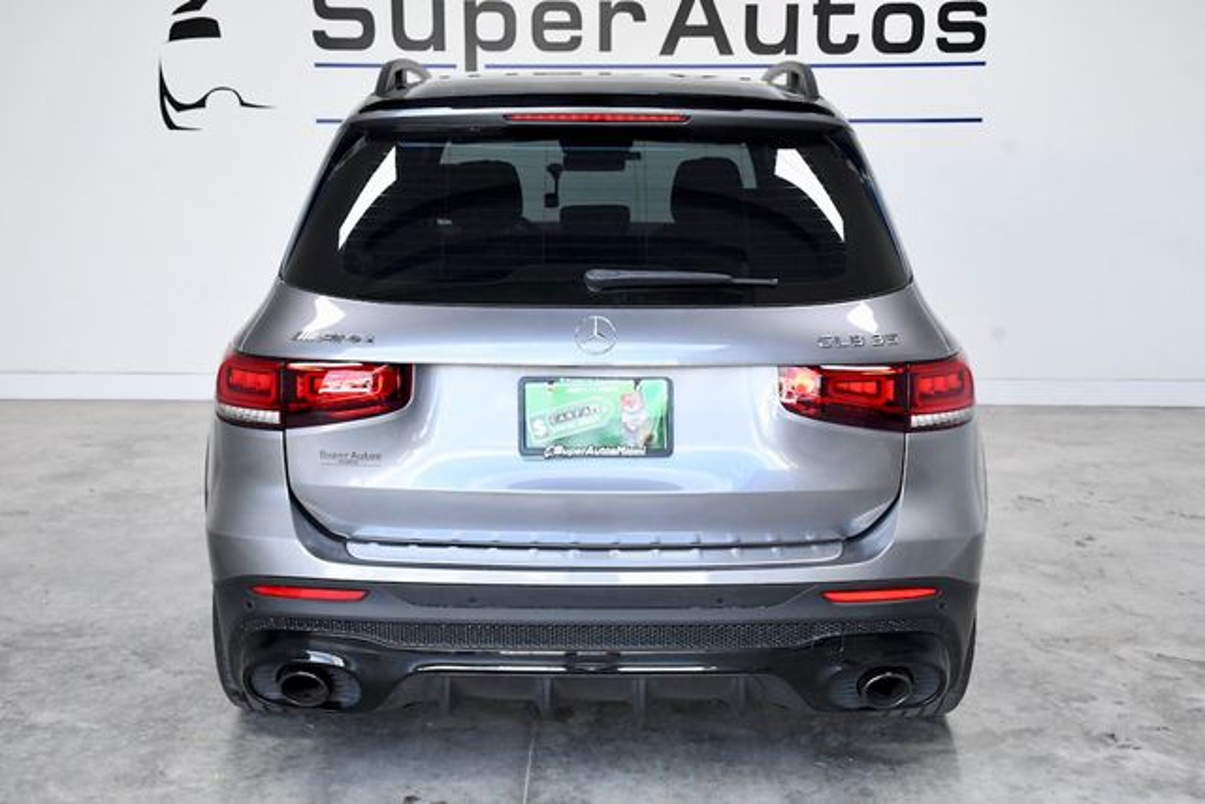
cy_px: 402
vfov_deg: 28.1
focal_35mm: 48
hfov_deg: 41.1
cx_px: 602
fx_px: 1607
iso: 2500
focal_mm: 32
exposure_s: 1/320
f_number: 9
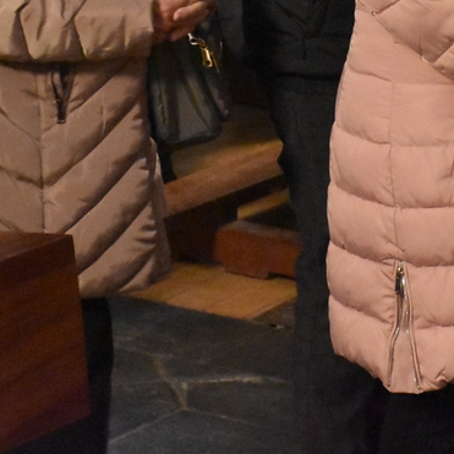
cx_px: 535
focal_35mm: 231
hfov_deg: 7.5
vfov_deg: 7.5
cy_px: -35
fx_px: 3428
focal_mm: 56
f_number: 4.8
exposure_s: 1/60
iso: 10000
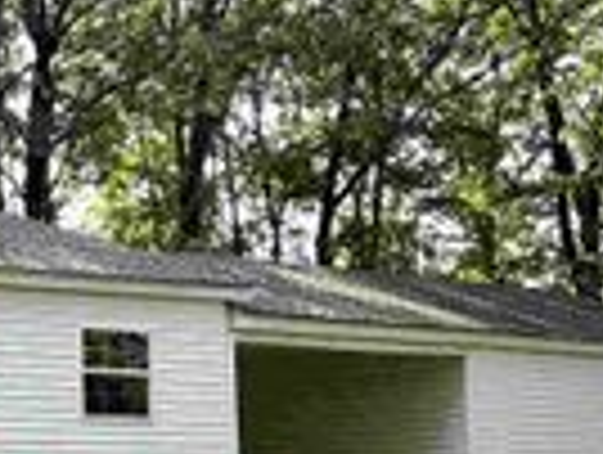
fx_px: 1693
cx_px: -166
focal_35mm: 97
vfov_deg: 15.2
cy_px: 335
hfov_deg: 18.8
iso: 64
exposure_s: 1/884
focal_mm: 5.96
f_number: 1.6
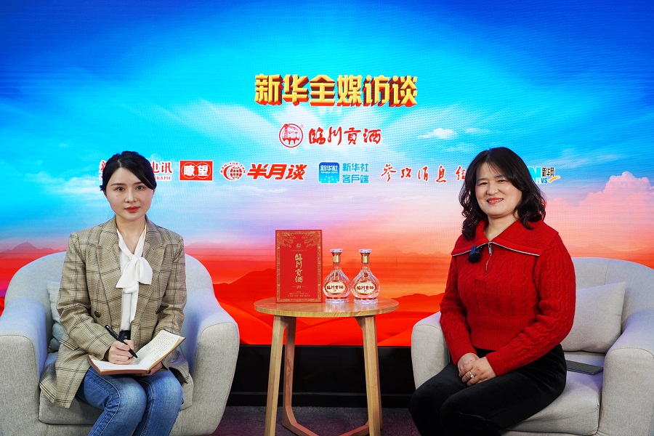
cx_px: 327
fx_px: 545
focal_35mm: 30
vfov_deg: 43.6
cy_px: 218
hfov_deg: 61.9
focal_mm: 30
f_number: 4
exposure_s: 1/160
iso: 320
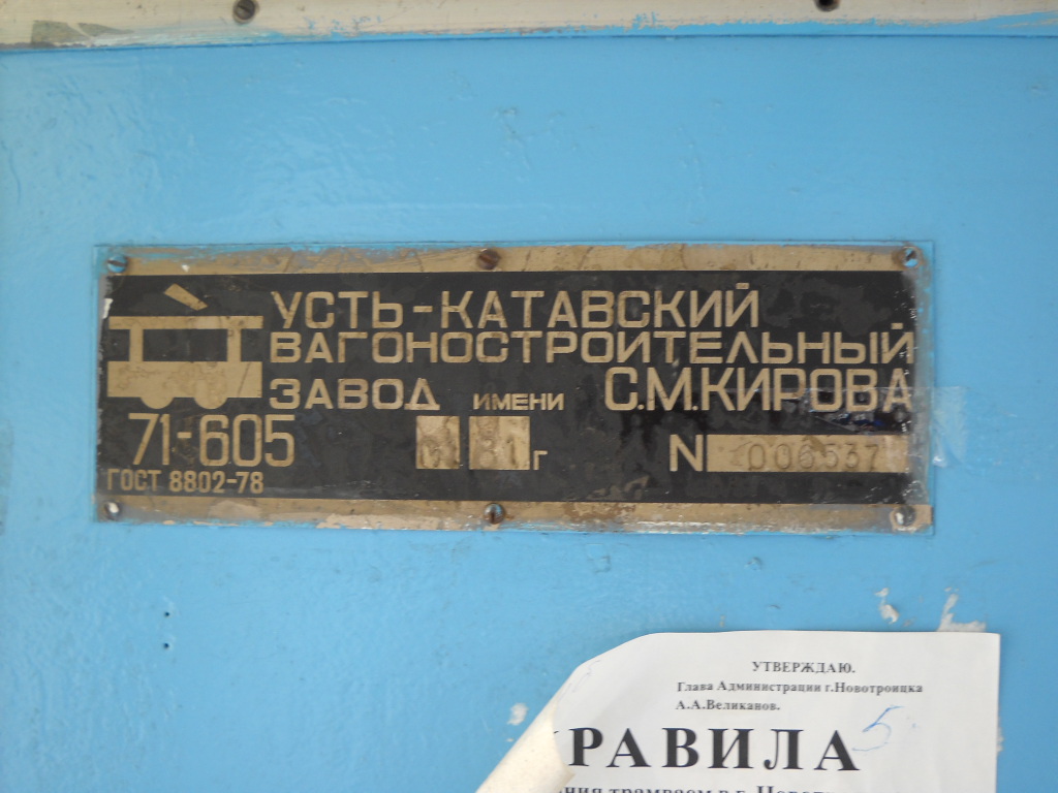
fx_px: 1467
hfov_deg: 39.7
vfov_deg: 30.3
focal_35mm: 48
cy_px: 396
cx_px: 529
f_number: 3.3
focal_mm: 7.88
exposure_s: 1/60
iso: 104
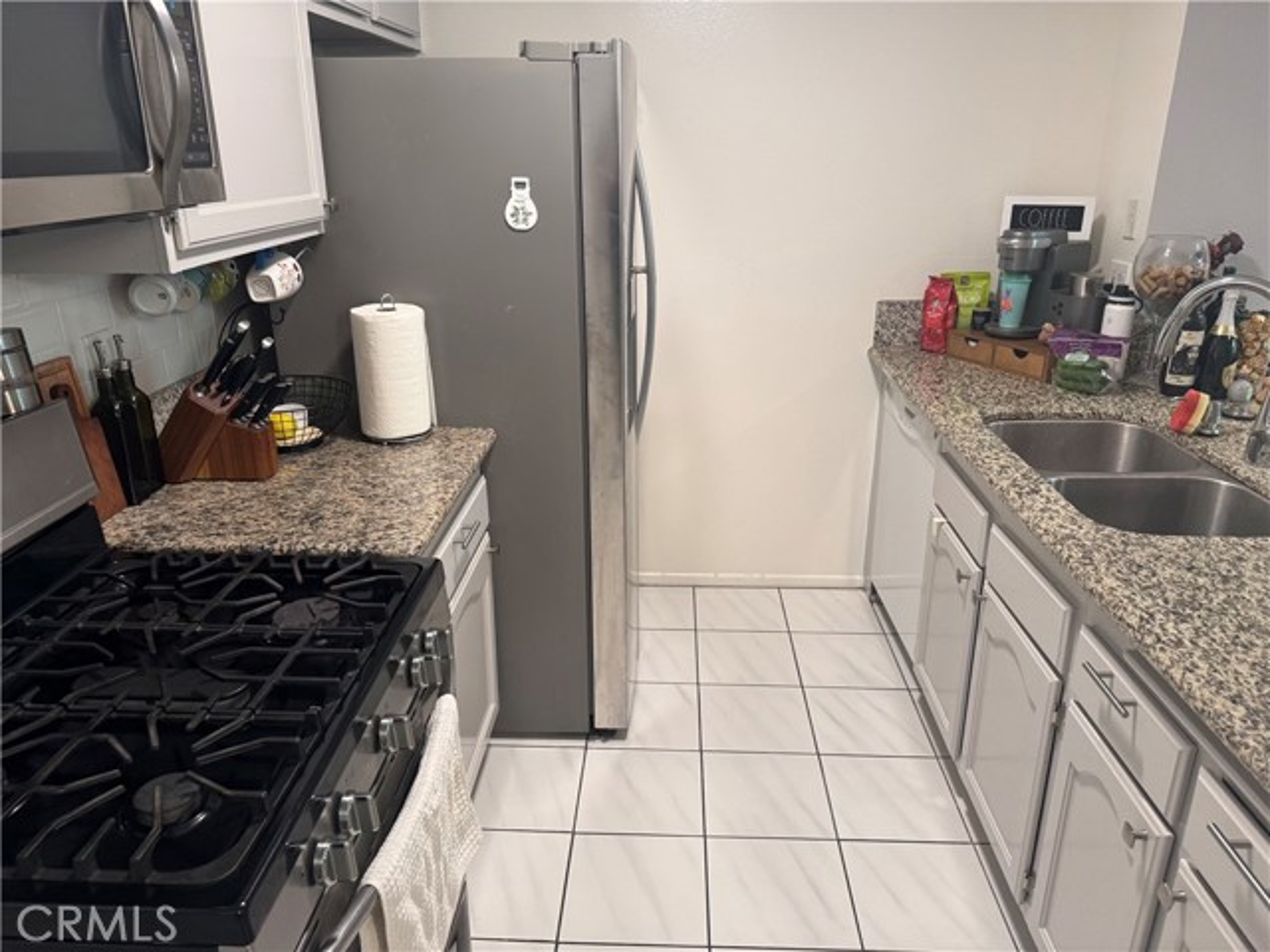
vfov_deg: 56.8
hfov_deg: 71.6
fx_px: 881
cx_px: 635
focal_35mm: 24
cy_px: 476
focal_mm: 6.76
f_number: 1.78
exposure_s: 1/59
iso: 200
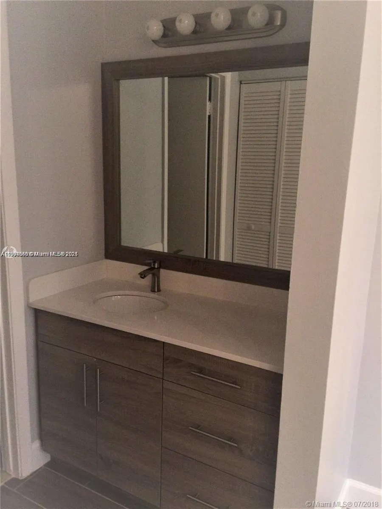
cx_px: 191
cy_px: 254
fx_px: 427
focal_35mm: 29
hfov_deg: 48.2
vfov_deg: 61.7
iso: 400
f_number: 2.2
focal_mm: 4.15
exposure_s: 1/15
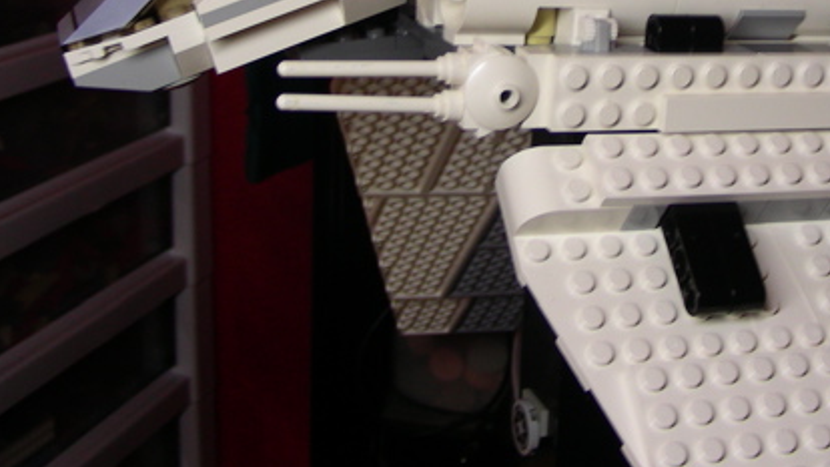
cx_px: 537
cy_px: -4
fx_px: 1409
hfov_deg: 32.6
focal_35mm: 64
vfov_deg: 18.3
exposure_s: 1/7.5
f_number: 3.5
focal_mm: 6.3
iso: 50
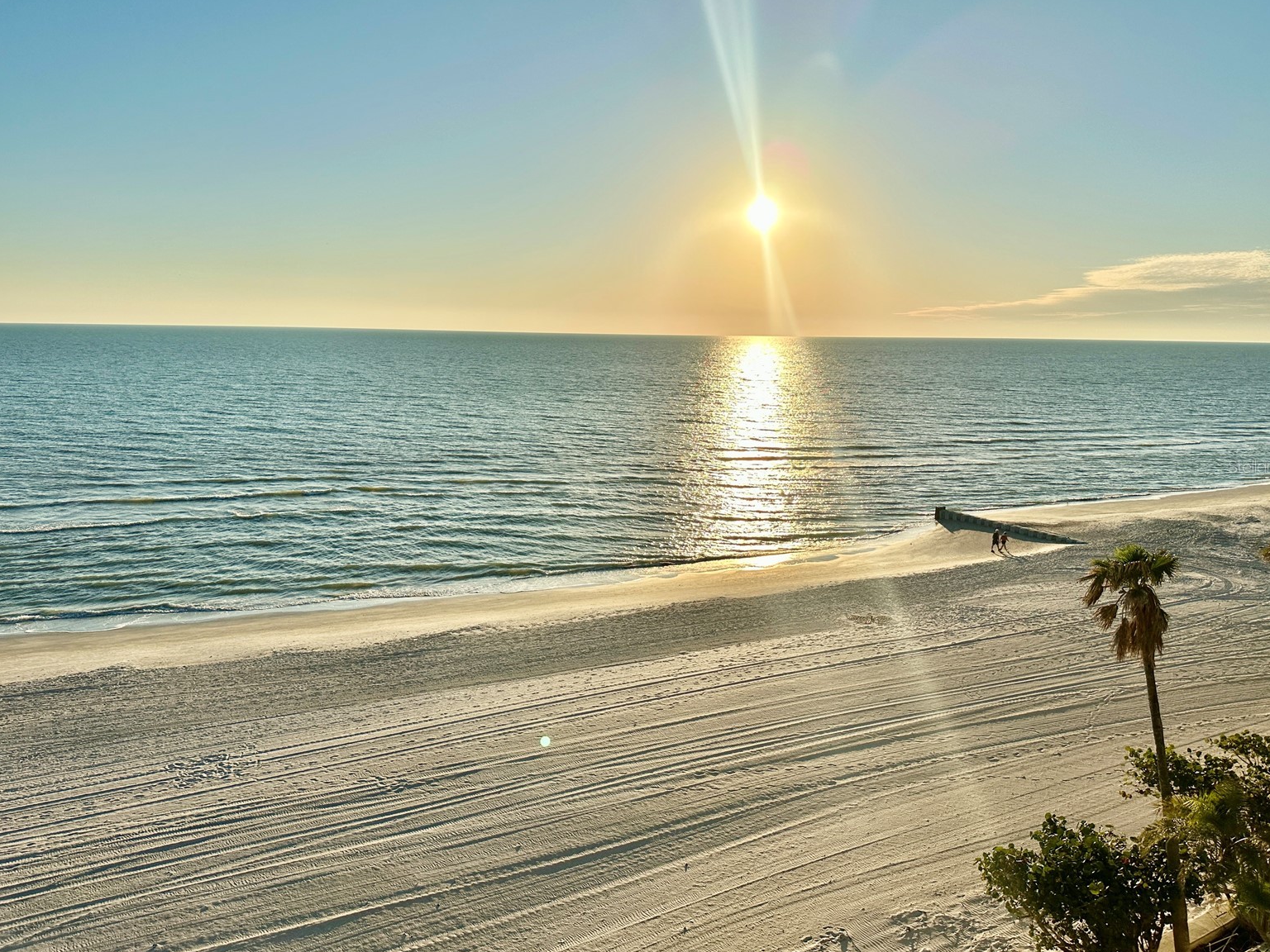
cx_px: 645
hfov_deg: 69.4
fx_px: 917
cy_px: 466
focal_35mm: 25
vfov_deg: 54.9
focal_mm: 6.86
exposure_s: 1/13699
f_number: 1.78
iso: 80
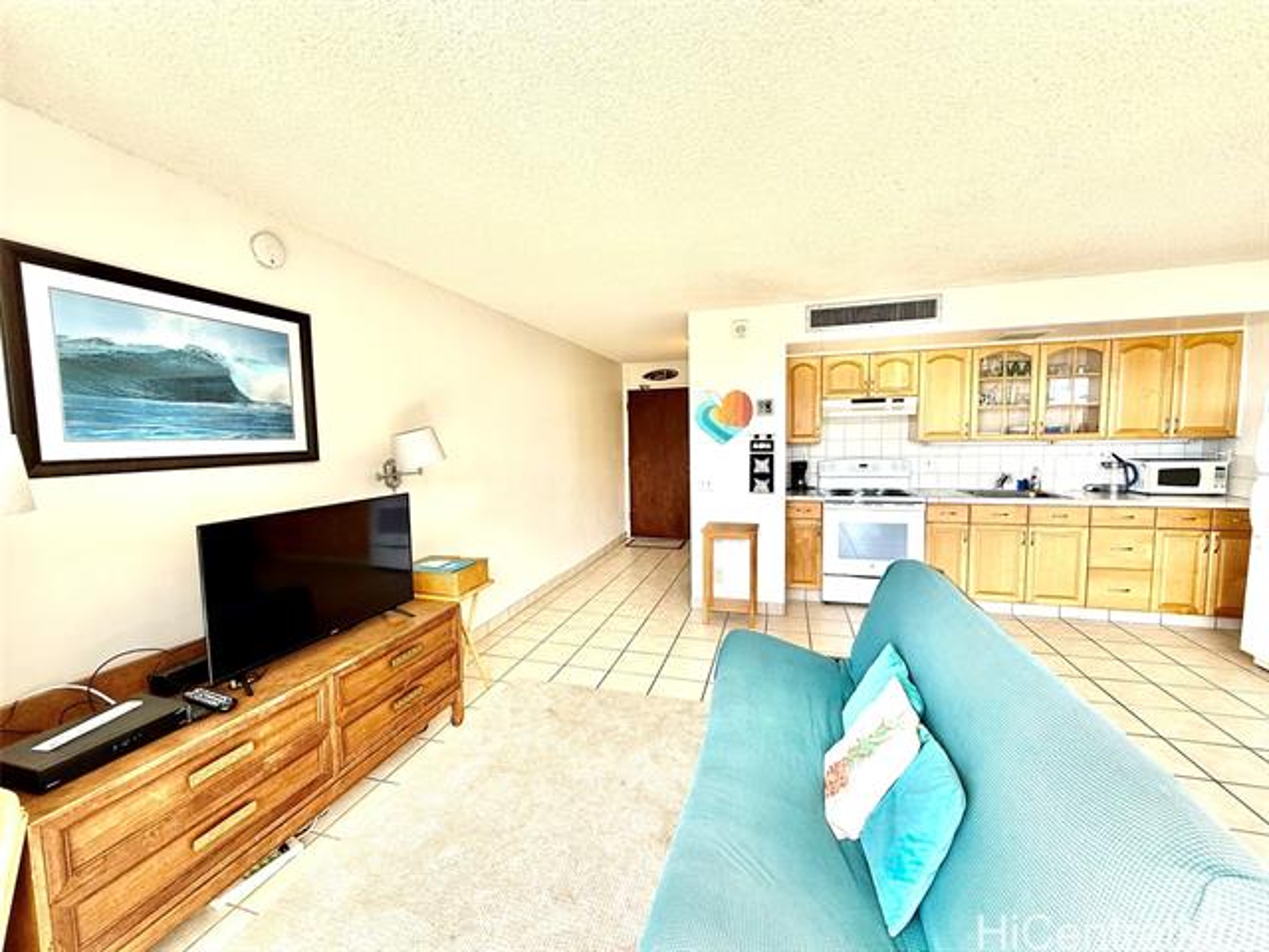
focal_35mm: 14
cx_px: 634
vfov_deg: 85.7
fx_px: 513
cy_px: 476
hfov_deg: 102.1
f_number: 2.2
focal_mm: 2.22
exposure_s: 1/117
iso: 50
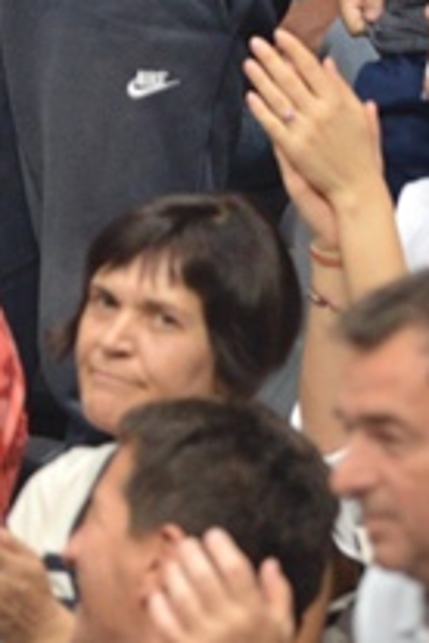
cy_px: -308
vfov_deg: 1.4
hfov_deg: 0.9
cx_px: -137
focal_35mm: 1483
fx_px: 26507
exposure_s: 1/200
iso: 2500
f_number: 5
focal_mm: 300
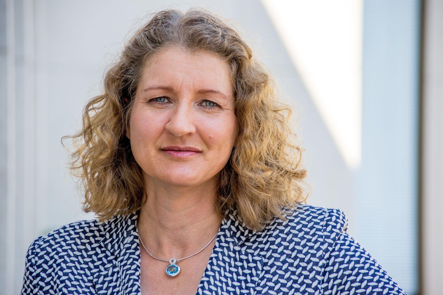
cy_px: 148
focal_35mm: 180
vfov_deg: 7.6
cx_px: 222
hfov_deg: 11.4
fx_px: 2214
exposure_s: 1/250
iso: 100
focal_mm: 120
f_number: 5.6
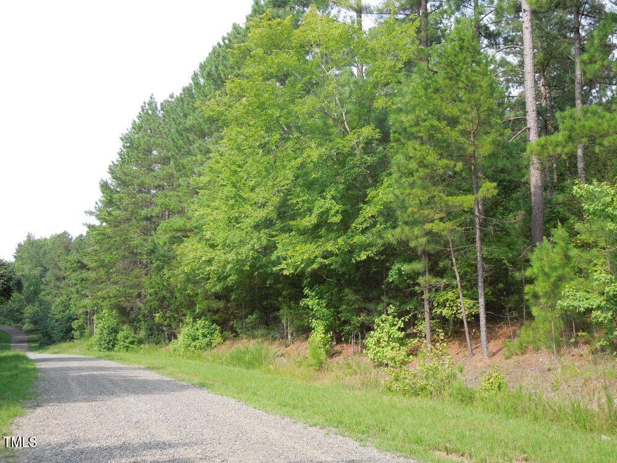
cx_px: 317
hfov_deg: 51.3
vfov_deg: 39.7
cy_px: 226
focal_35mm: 36
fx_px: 642
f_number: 3.7
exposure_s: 1/250
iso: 100
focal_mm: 6.3
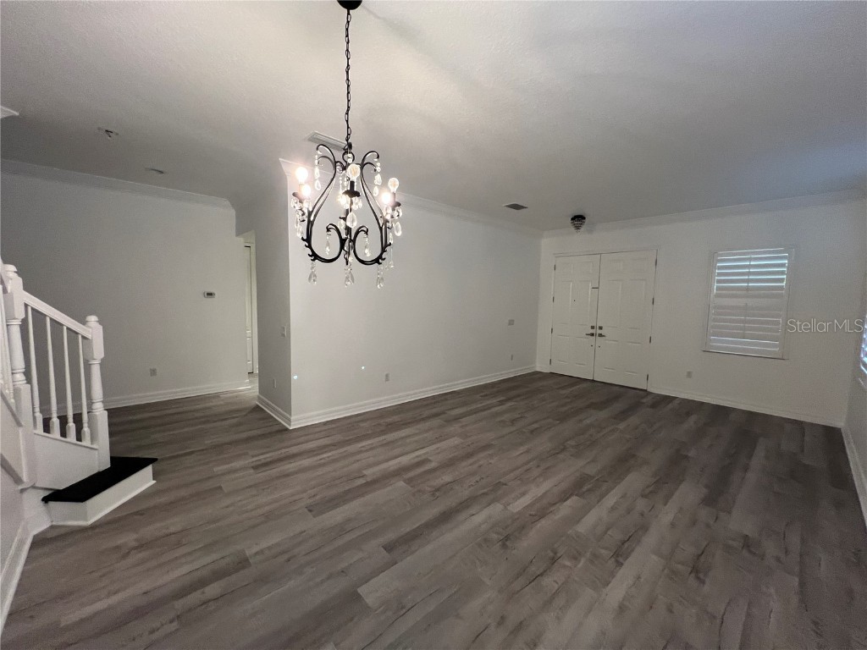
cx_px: 434
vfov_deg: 89.9
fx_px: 326
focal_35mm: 13
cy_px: 325
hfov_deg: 106.2
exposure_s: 1/60
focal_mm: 1.57
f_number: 1.8
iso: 200
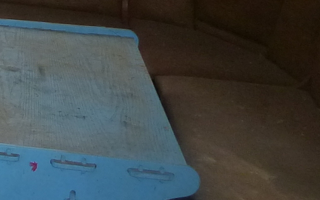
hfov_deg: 16.7
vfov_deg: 11.3
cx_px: -261
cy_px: -213
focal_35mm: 103
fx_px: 898
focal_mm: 4.3
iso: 320
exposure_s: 1/60
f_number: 3.3
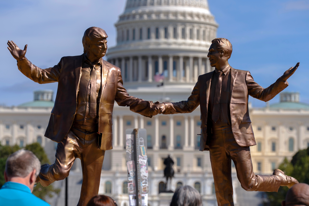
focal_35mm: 182
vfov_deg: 7.5
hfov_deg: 11.3
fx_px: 1562
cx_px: 154
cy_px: 103
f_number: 6.3
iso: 100
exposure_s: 1/800
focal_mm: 182
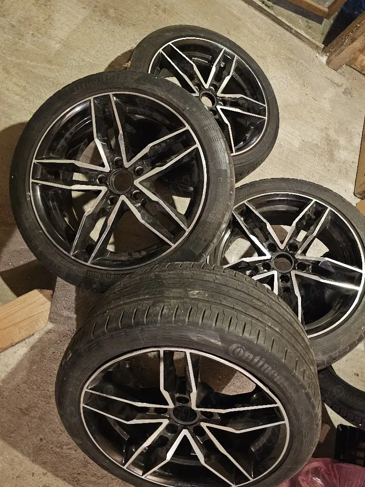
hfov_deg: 49.5
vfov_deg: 63.1
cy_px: 206
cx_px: 212
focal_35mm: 28
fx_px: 394
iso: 640
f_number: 1.7
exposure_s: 1/25
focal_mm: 6.3
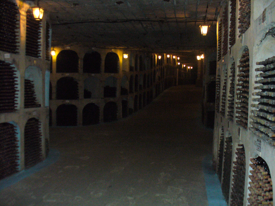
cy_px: 104
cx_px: 141
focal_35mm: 38
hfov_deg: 49.0
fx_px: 302
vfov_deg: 37.7
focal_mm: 6.1
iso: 400
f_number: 2.8
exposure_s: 1/30
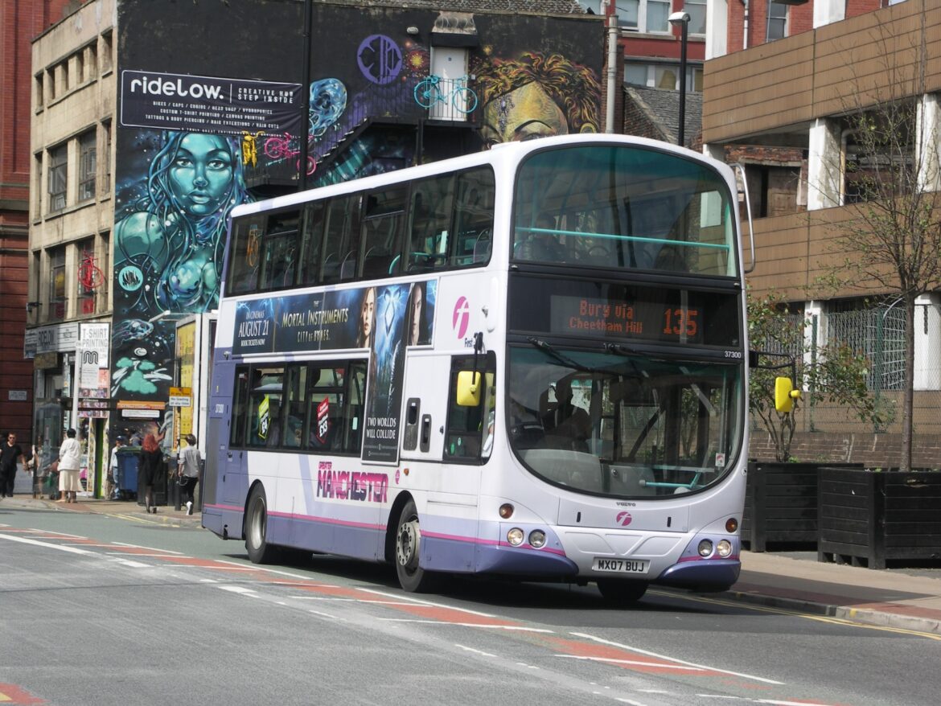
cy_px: 353
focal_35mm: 113
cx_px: 470
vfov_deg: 13.1
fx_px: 3072
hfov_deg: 17.4
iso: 50
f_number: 5.6
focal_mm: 29.2
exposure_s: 1/320
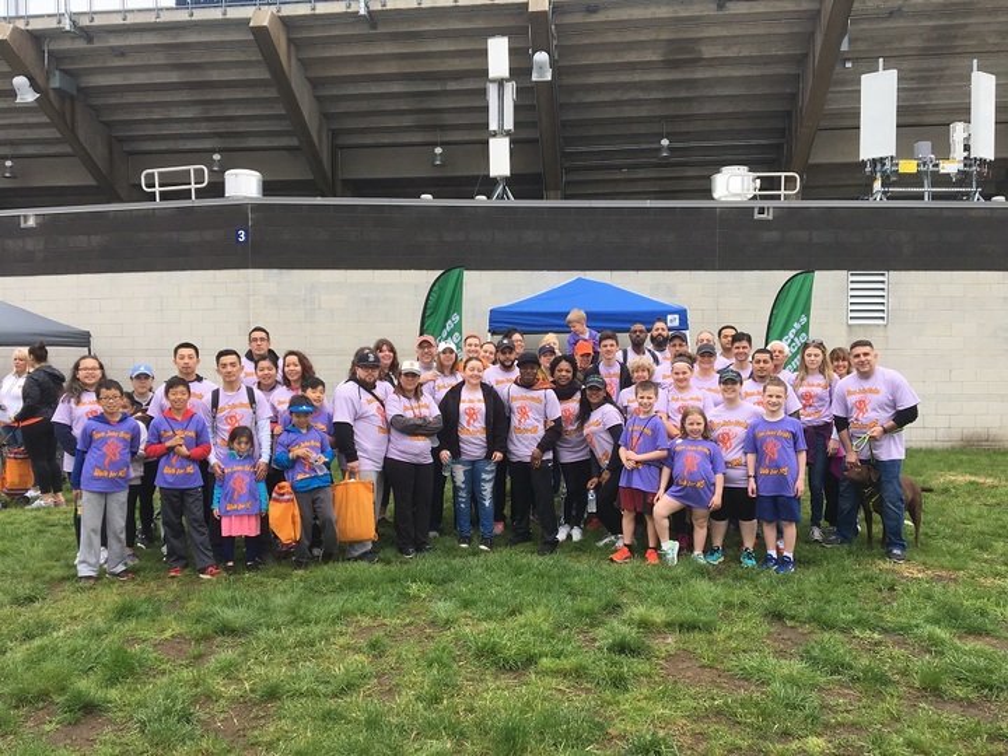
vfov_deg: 48.2
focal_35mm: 29
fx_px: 844
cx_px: 504
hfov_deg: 61.7
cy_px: 378
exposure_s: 1/392
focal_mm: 4.15
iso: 25
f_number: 2.2
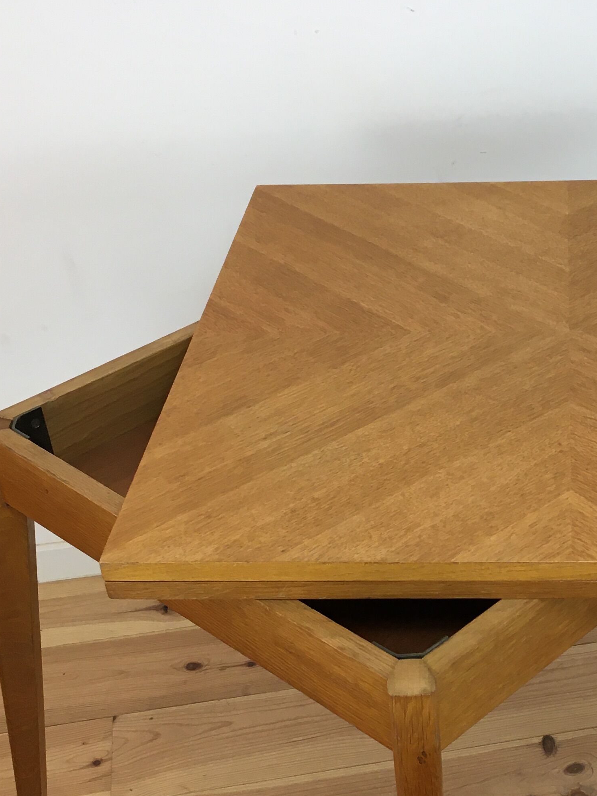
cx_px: 500
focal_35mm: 59
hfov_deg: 24.3
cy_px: 607
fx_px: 1357
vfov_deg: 32.0
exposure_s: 1/33
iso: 25
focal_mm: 4.15
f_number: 2.2
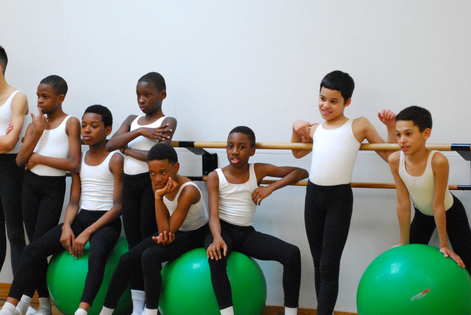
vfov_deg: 10.7
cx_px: 159
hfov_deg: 15.9
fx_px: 1687
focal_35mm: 129
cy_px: 199
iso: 1600
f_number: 5.6
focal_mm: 55
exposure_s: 1/80
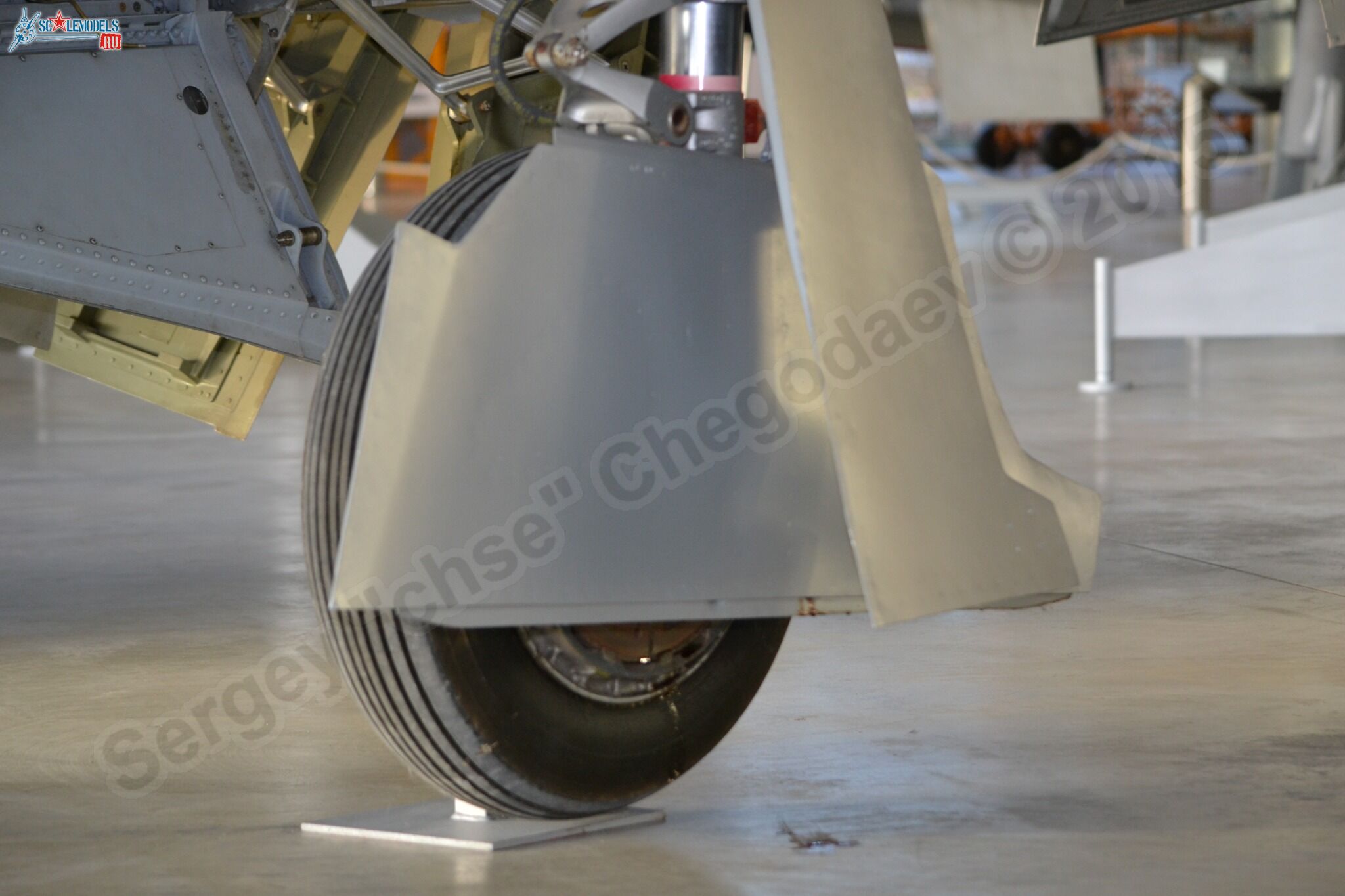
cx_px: 672
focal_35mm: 120
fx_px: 4483
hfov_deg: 17.1
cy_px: 448
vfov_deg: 11.4
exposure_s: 1/60
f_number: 4.5
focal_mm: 80
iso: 720
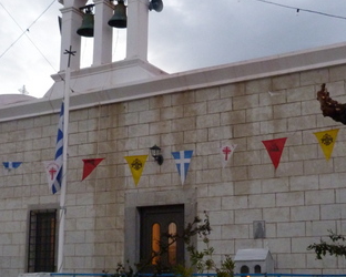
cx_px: 193
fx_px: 594
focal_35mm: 58
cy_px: 155
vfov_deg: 26.2
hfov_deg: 32.4
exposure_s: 1/40
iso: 400
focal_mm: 5.2
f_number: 2.9
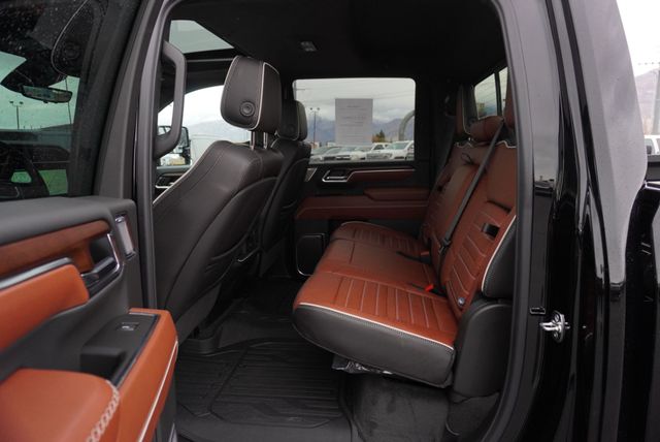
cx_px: 330
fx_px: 440
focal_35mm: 24
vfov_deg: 53.2
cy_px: 221
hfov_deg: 73.7
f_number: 4
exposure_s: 1/320
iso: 640
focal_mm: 16
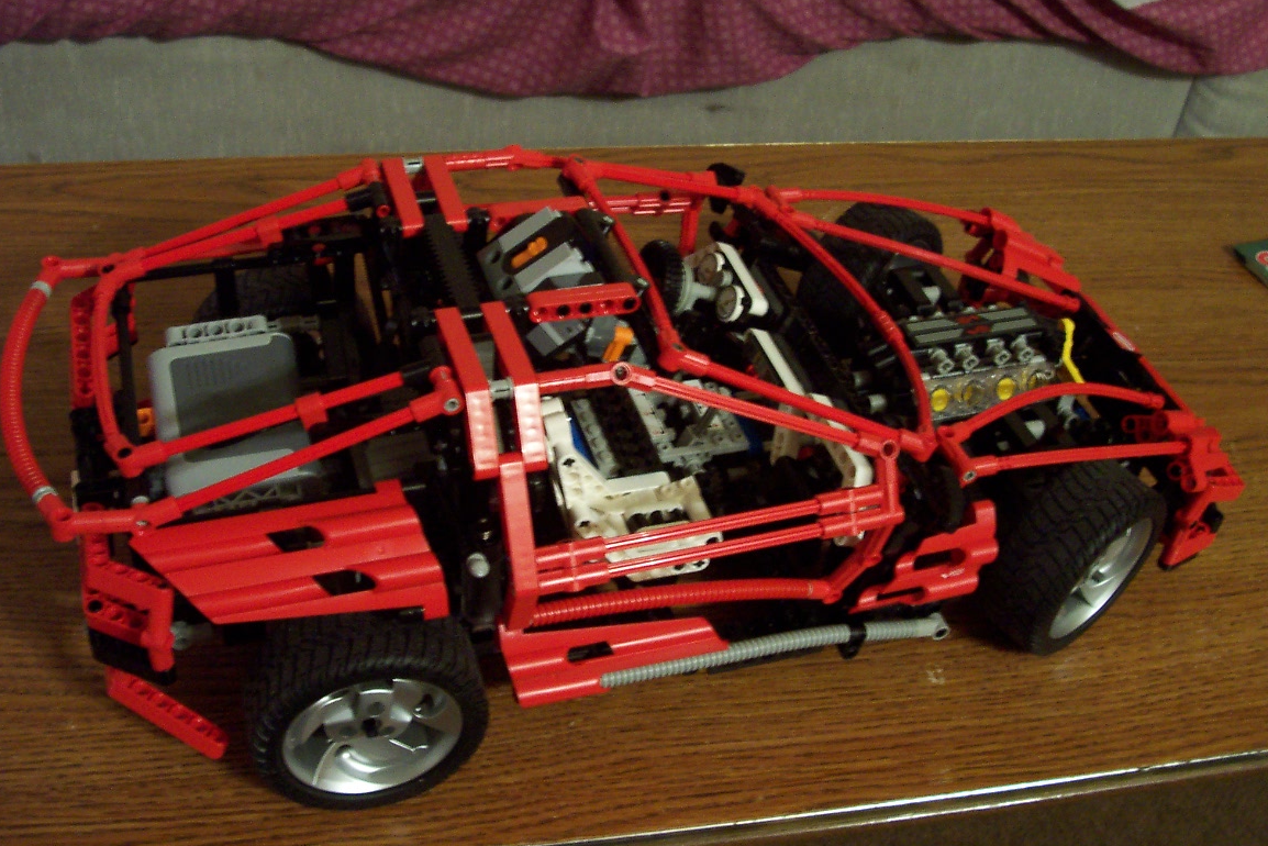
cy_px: 435
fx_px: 1409
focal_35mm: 40
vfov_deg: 33.4
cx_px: 626
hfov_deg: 48.4
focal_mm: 5.6
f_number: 2.8
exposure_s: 1/8
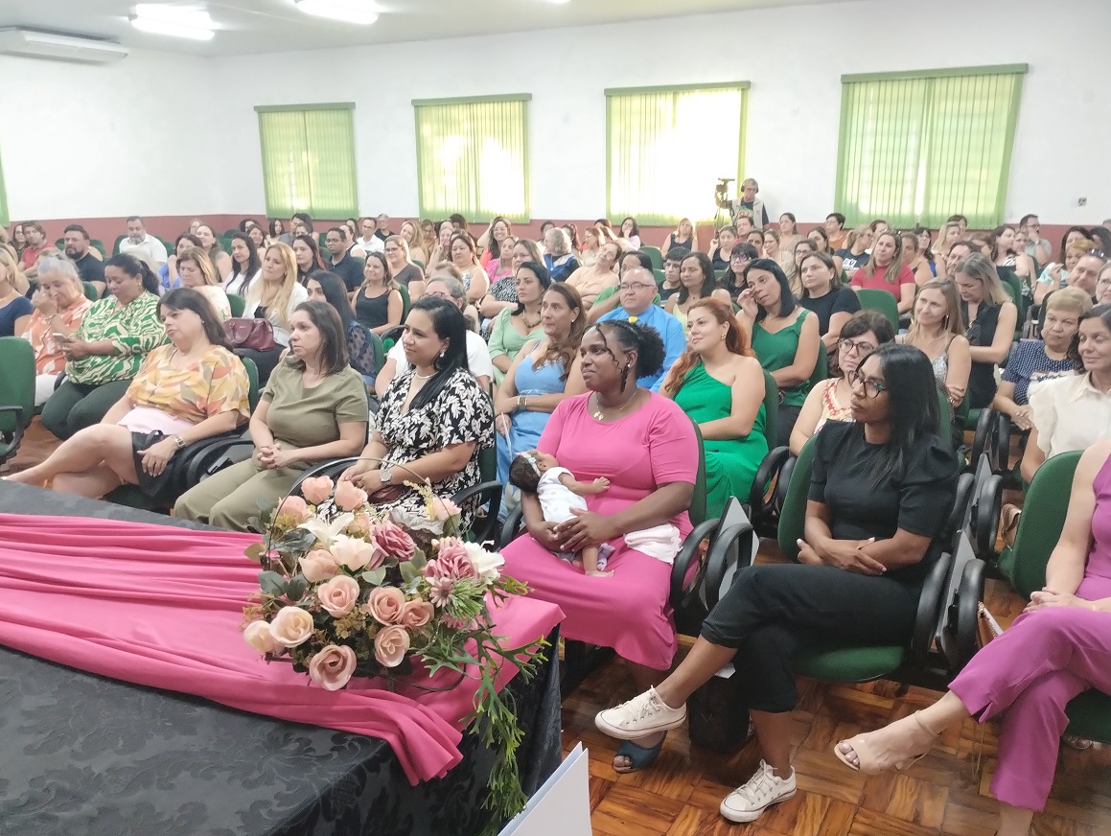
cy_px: 419
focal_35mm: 29
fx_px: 932
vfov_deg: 48.3
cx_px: 558
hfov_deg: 61.6
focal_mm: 4.27
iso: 700
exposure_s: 1/24
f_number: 1.8
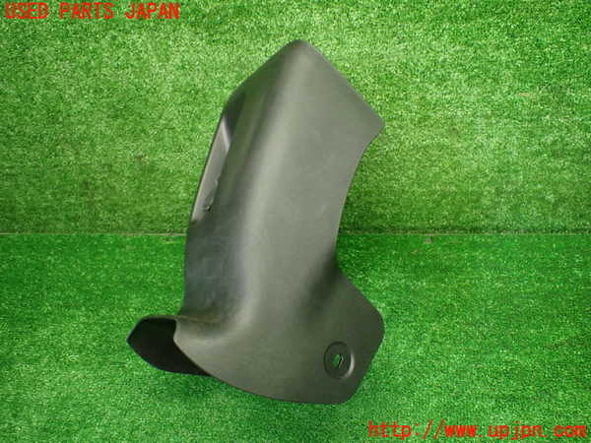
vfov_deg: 46.8
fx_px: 512
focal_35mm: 30
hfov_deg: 60.0
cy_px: 222
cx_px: 296
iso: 800
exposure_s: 1/100
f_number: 2.3
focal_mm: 5.4
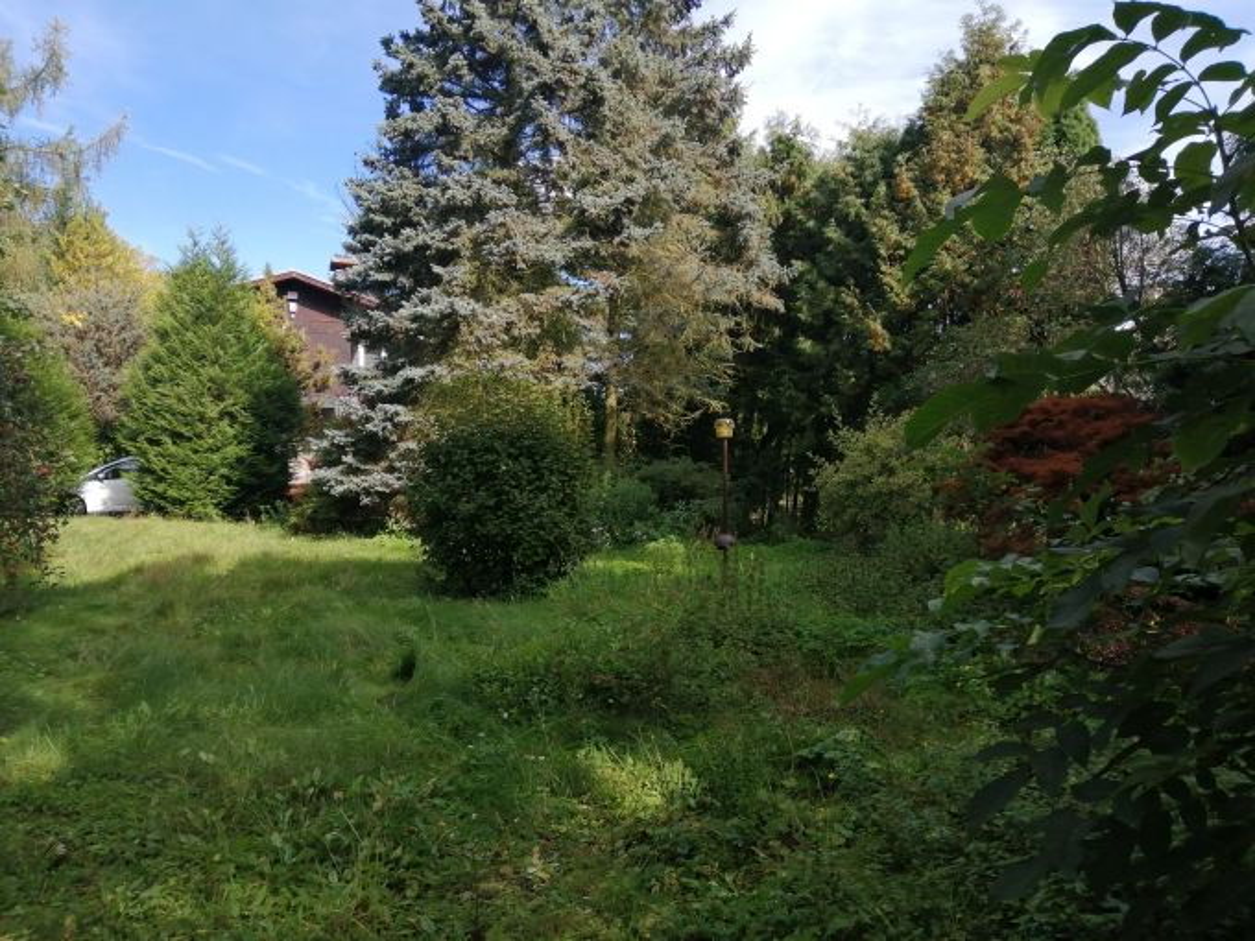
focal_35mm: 26
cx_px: 628
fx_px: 943
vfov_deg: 53.1
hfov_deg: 67.3
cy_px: 470
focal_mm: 3.6
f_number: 1.8
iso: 50
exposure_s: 1/941
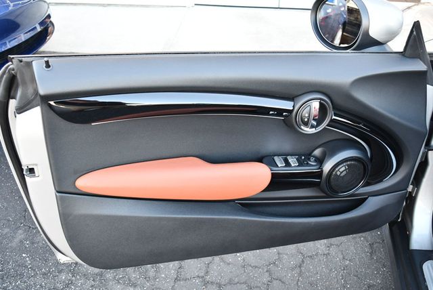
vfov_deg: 36.9
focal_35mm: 36
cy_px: 145
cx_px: 216
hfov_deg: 53.1
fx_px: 433
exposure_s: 1/200
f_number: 3.5
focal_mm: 18
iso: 800
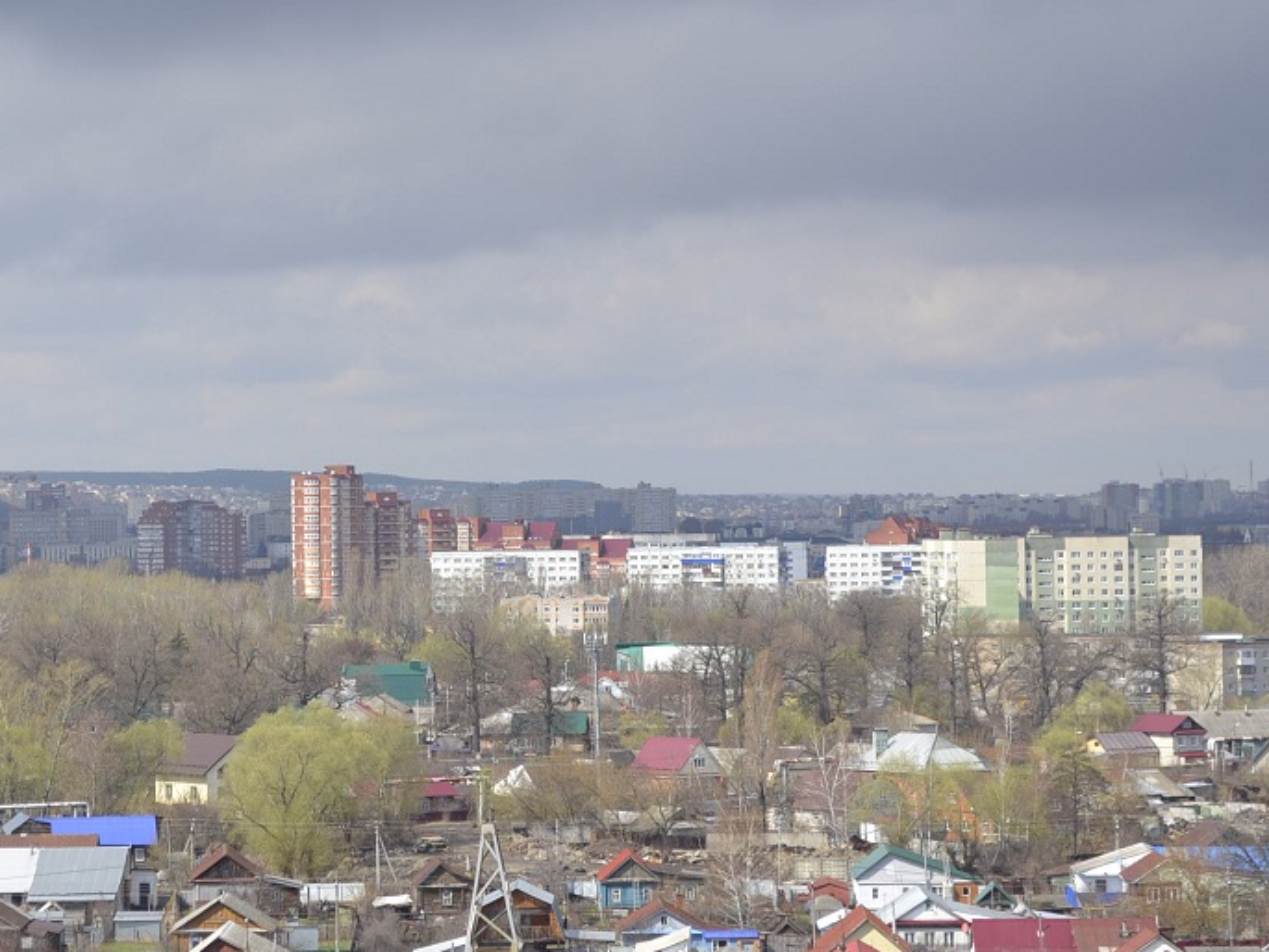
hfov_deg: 16.9
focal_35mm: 116
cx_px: 363
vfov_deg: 12.8
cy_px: 413
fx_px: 4242
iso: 100
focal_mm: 55
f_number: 7.1
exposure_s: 1/200
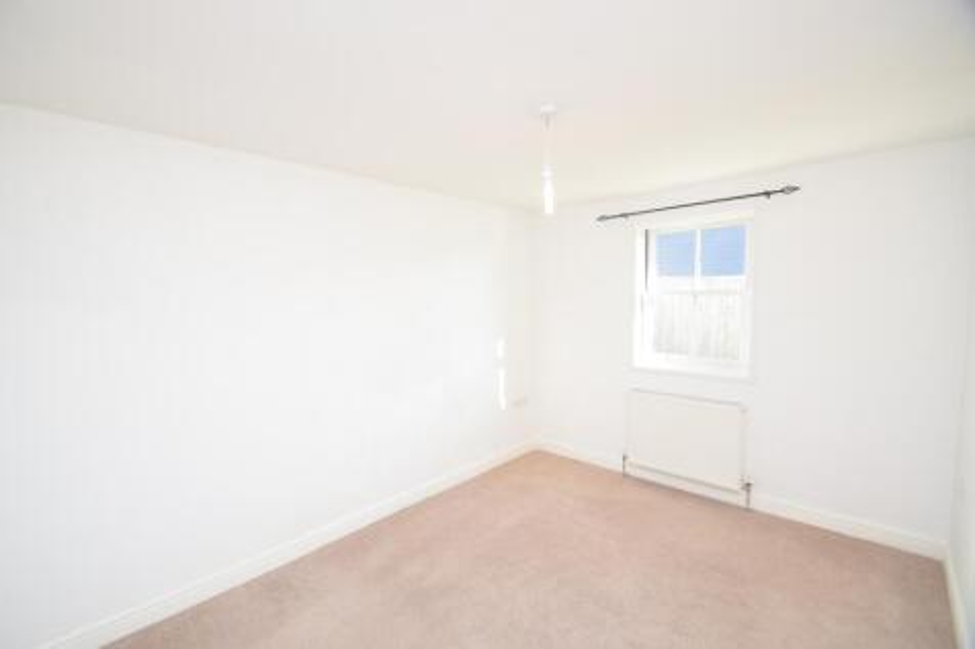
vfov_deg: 77.3
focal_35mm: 15
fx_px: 406
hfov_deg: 100.4
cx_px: 488
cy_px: 324
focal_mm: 10
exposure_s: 1/125
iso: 640
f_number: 5.6
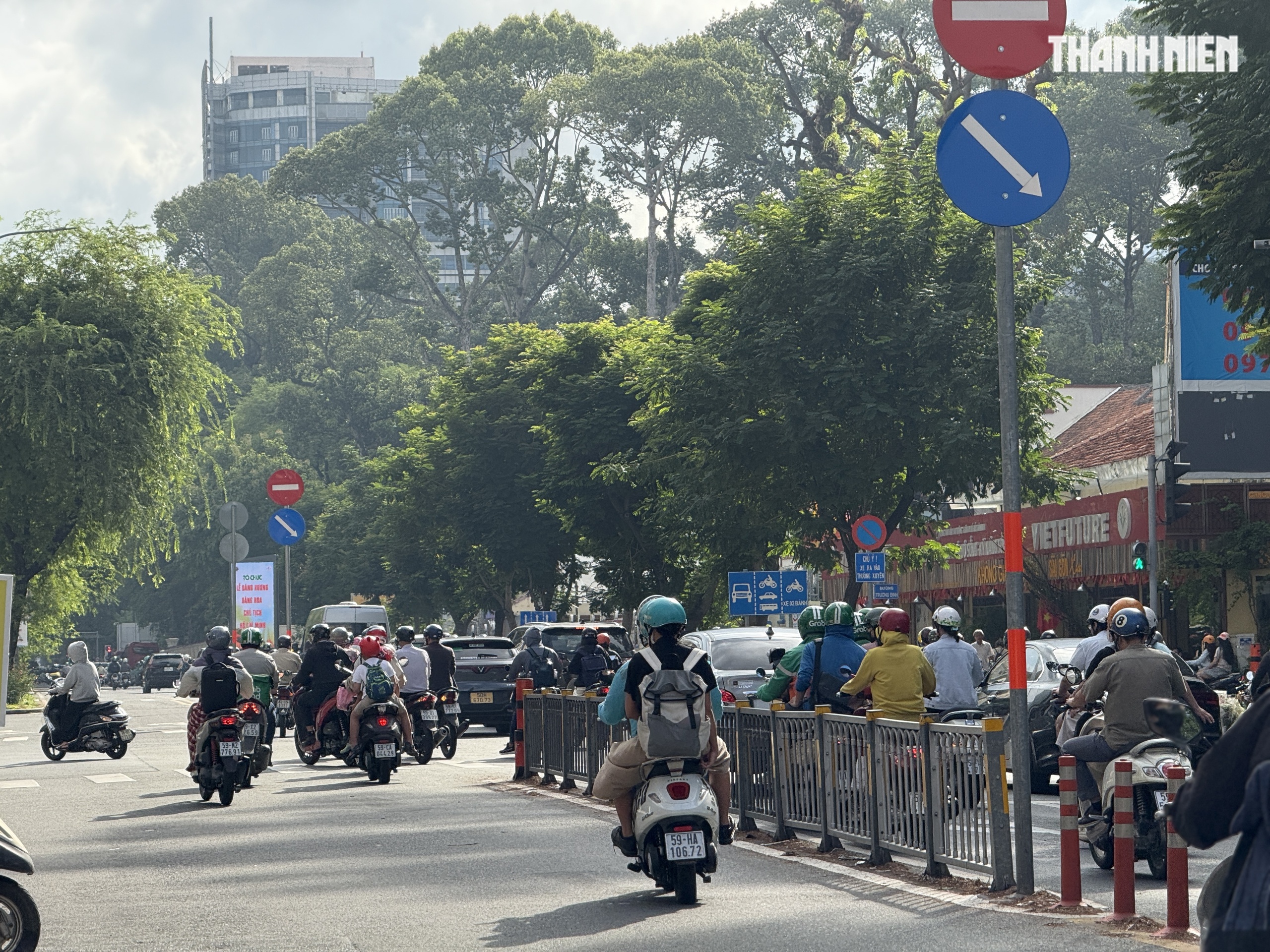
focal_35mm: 120
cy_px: 476
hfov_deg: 16.4
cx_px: 635
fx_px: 4403
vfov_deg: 12.3
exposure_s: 1/1004
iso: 50
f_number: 2.8
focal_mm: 15.66
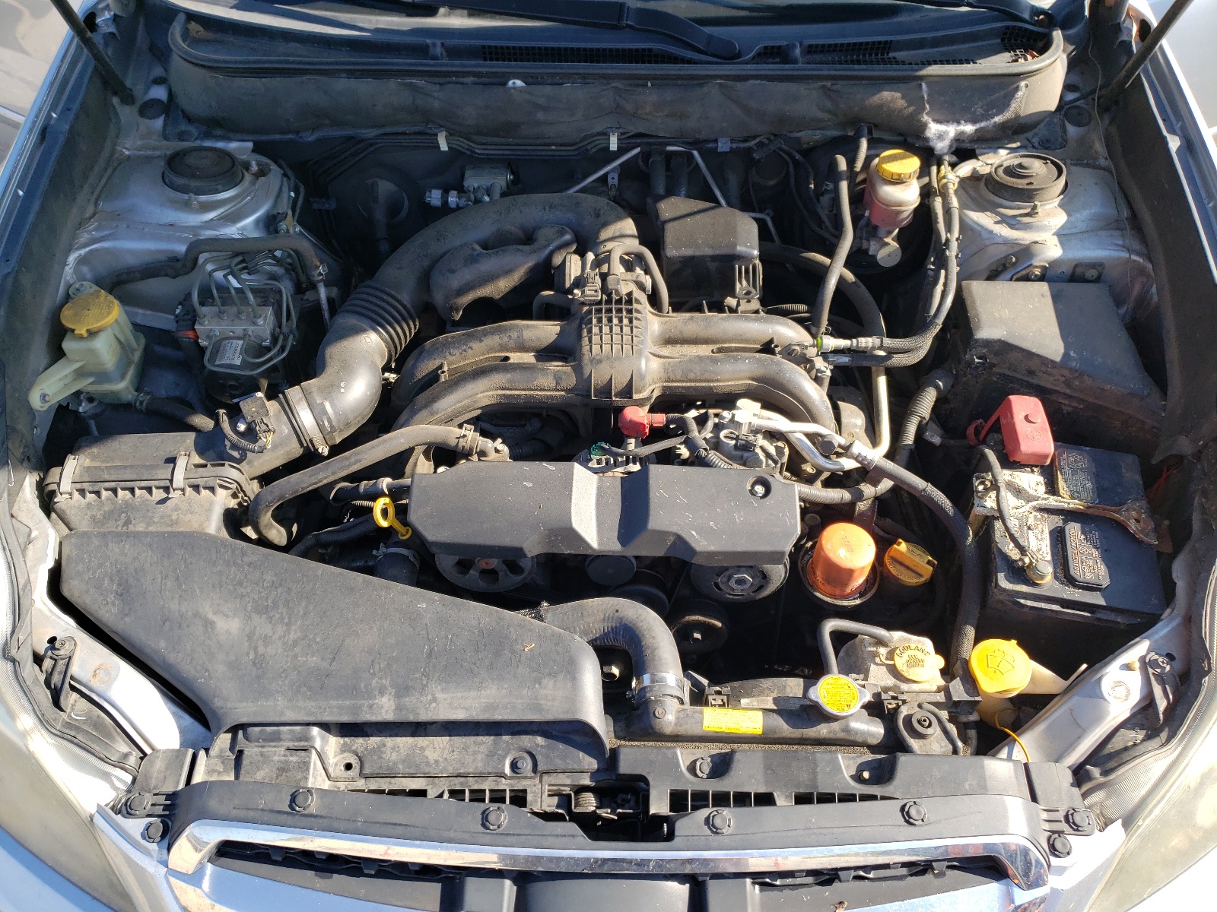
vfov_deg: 53.1
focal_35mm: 26
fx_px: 914
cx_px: 608
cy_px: 456
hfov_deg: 67.3
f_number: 1.5
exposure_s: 1/667
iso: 50
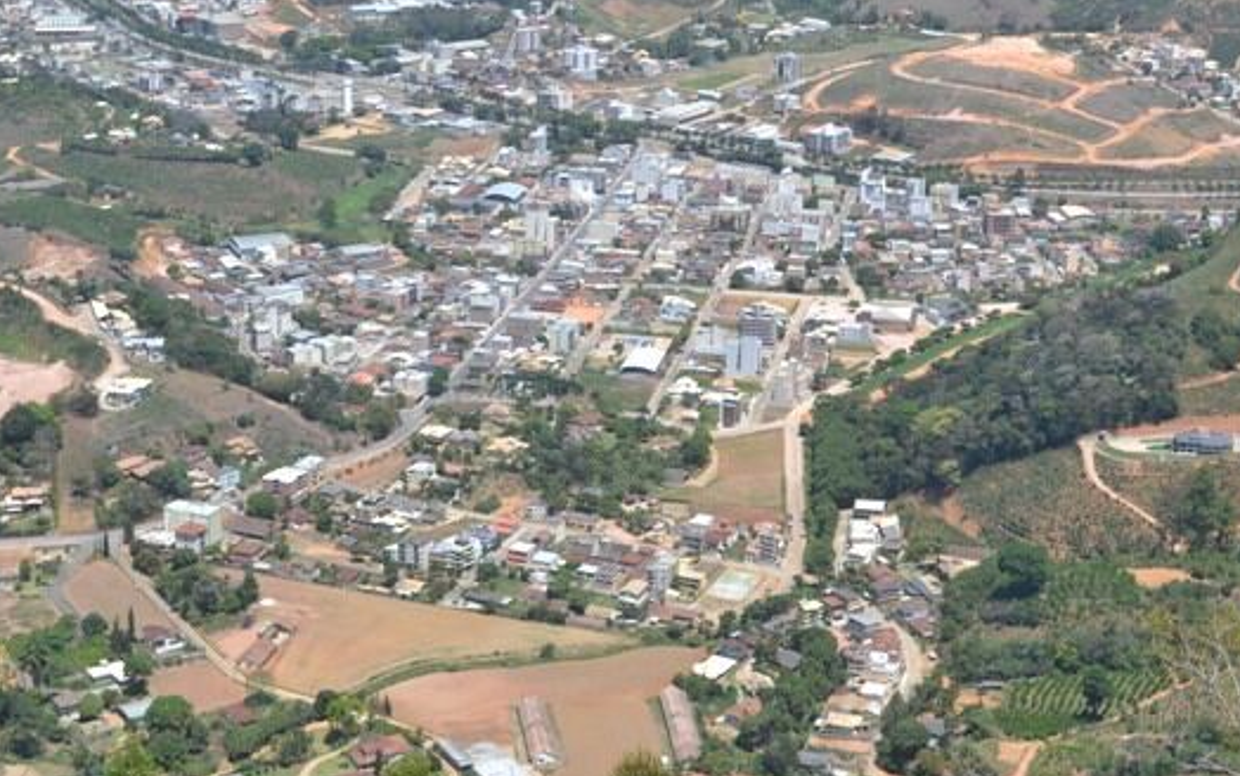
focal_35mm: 70
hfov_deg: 29.4
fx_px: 2367
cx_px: 622
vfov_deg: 18.5
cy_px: 172
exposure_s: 1/320
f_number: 9
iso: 250
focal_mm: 30
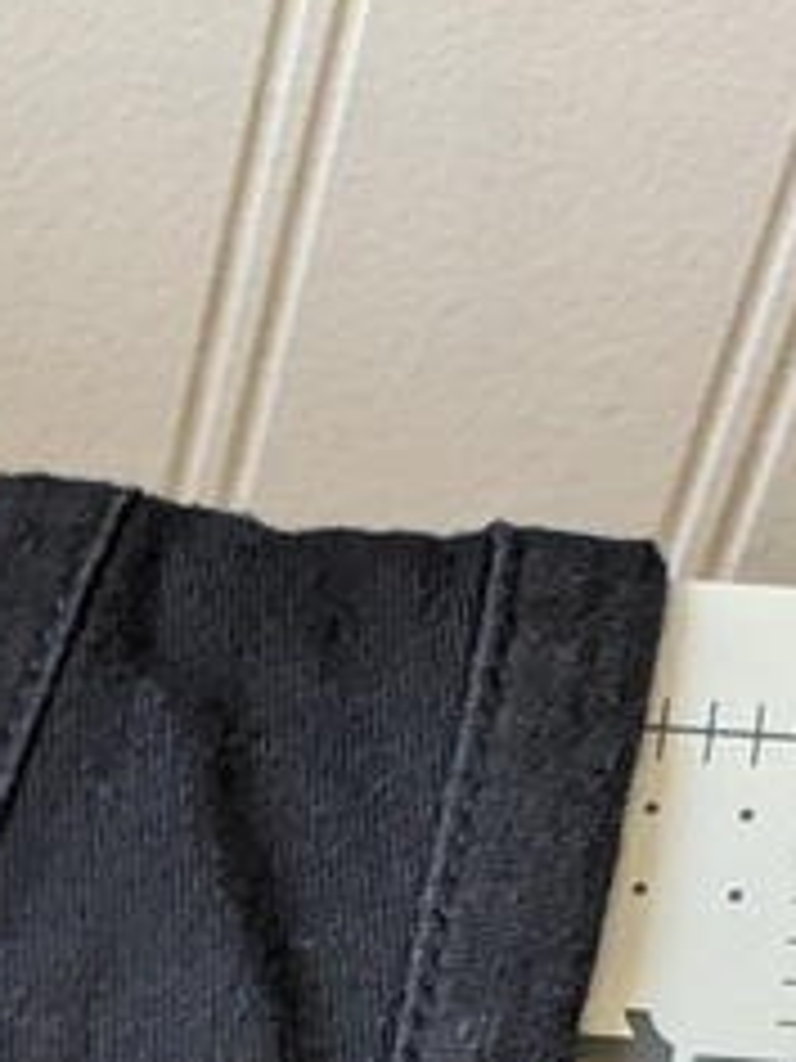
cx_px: -1821
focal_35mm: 183
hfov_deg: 7.0
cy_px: 3578
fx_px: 5611
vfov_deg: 8.4
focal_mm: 4.38
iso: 65
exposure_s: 1/43.1
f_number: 1.73
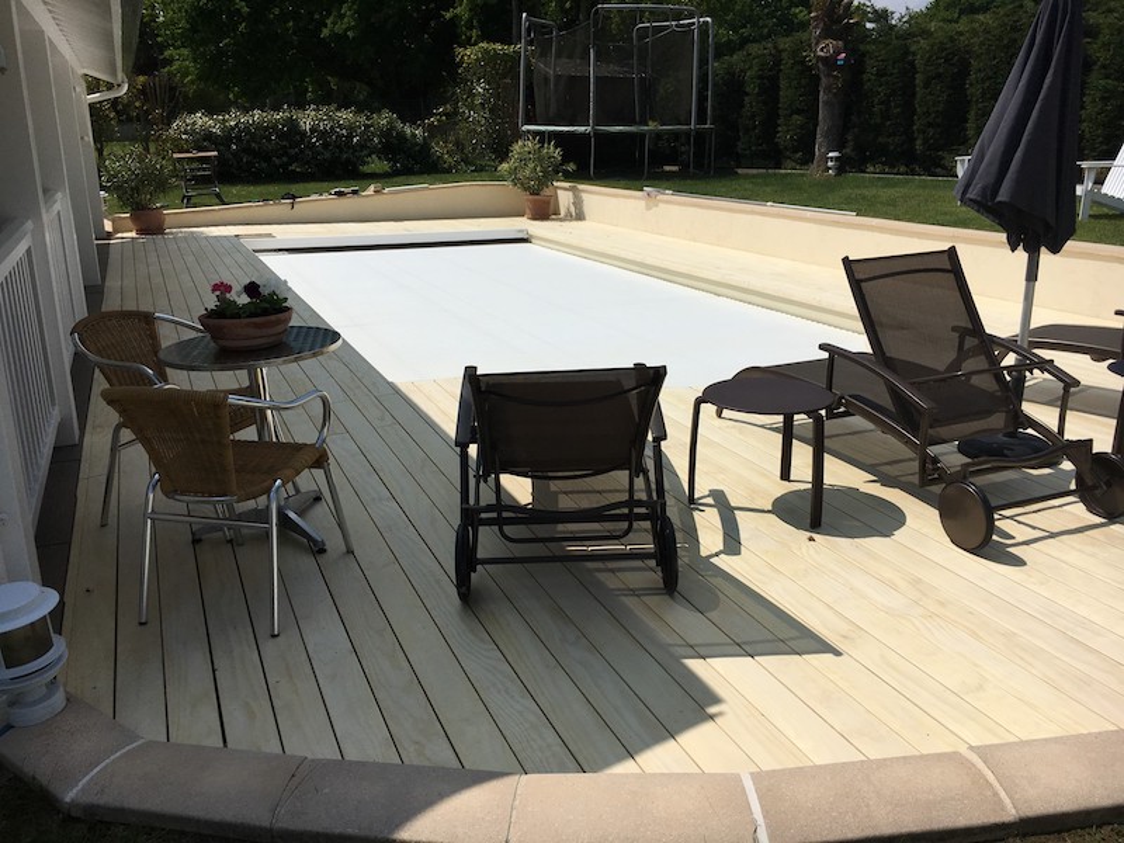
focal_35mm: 29
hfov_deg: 61.7
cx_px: 562
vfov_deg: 48.2
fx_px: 942
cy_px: 422
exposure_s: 1/6410
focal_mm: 4.15
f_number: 2.2
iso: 25
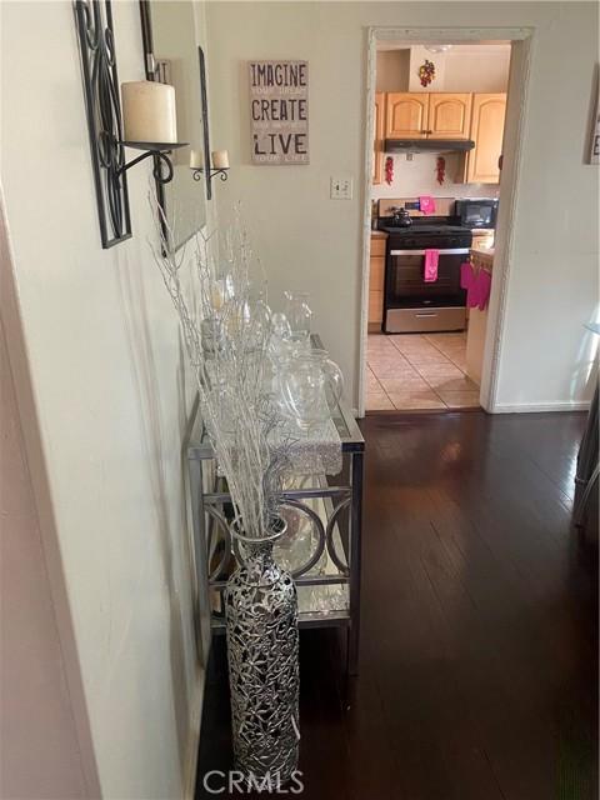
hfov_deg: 53.1
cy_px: 400
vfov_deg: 67.3
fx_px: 601
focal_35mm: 26
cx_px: 300
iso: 400
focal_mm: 4.25
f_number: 1.8
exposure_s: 1/60
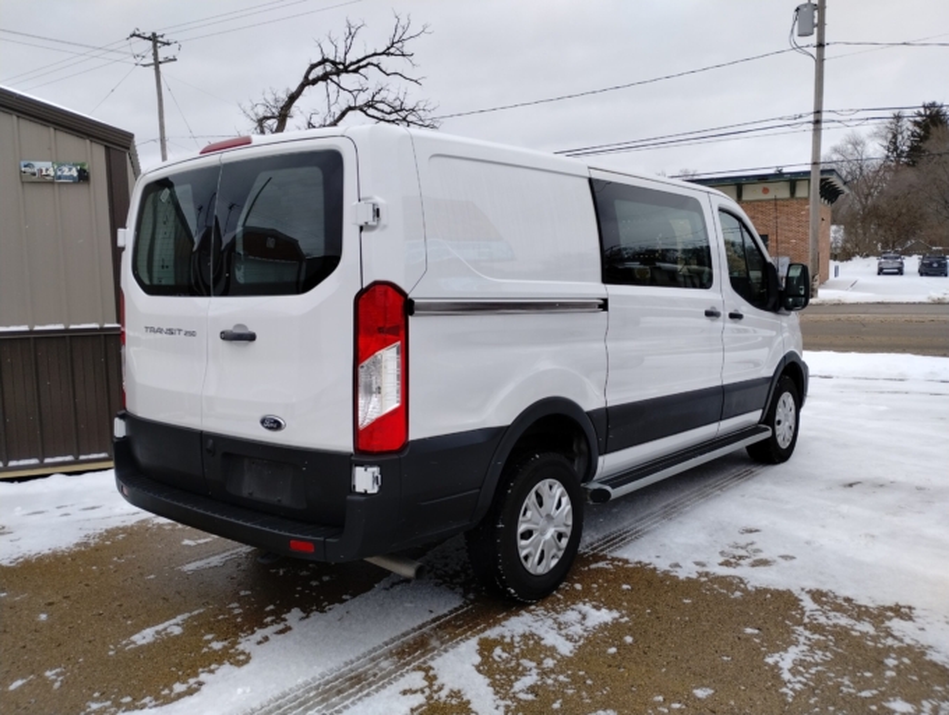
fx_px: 769
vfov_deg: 49.9
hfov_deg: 63.4
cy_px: 358
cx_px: 474
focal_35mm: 28
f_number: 1.8
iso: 100
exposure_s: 1/252
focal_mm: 4.27
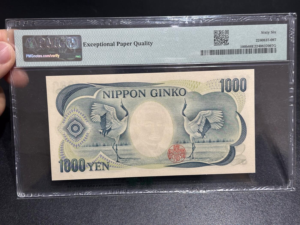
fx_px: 416
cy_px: 112
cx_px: 150
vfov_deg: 30.3
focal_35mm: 48
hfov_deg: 39.7
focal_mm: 6.86
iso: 160
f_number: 1.78
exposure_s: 1/50
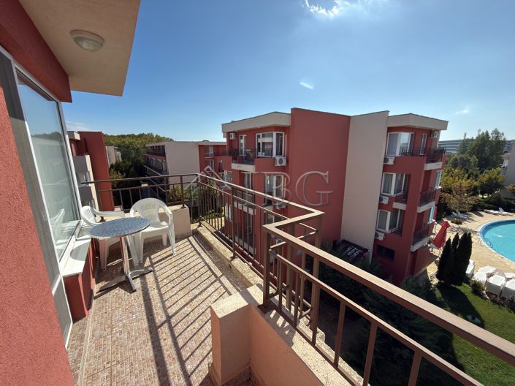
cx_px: 258
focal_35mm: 14
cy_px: 193
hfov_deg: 102.1
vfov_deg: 85.6
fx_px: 208
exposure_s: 1/720
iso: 20
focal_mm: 2.22
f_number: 2.2
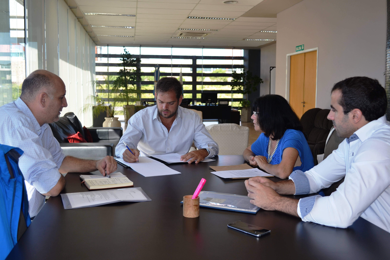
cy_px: 130
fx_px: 390
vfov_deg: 36.9
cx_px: 195
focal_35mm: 36
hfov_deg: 53.1
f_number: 4
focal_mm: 24
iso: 100
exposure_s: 1/160
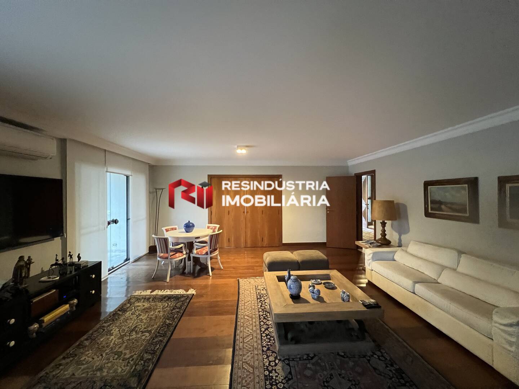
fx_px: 195
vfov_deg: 89.9
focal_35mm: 13
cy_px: 194
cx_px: 260
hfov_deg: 106.2
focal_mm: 1.57
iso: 800
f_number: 1.8
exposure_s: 1/60
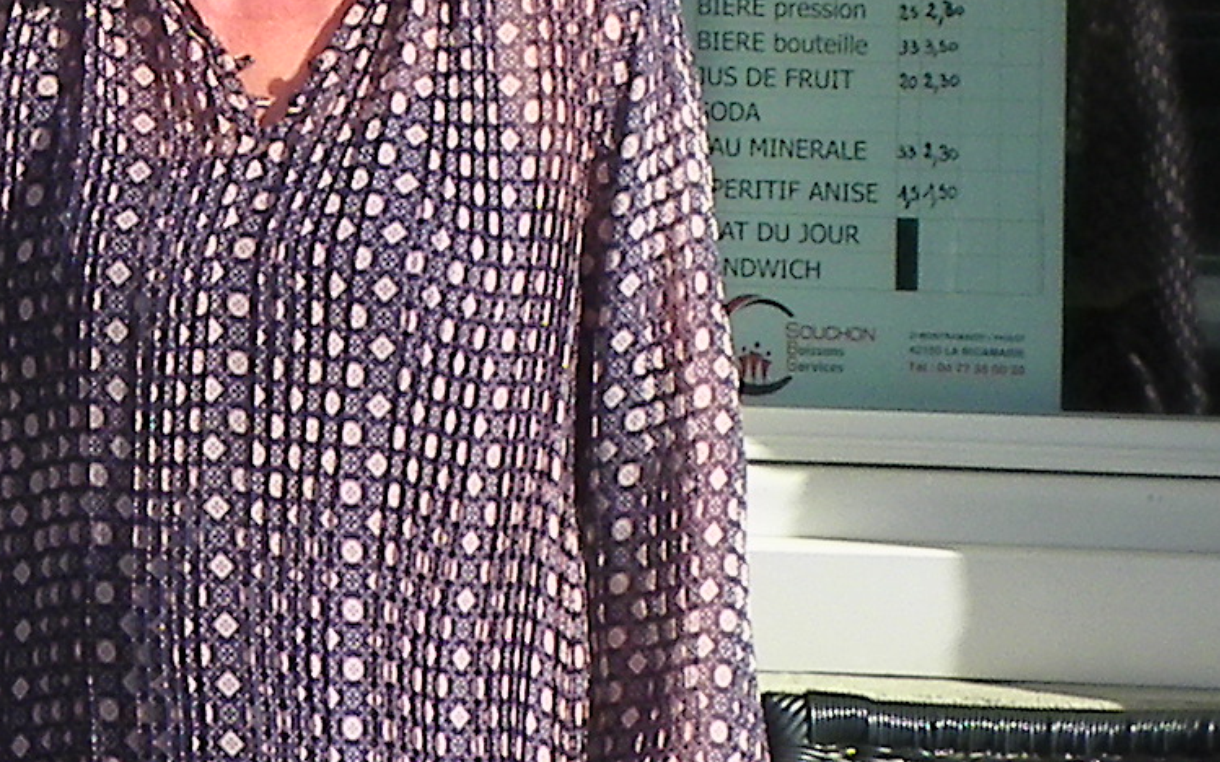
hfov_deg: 9.0
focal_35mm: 232
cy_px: 103
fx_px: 7713
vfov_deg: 5.7
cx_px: 52
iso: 64
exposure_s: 1/400
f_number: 4.5
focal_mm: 7.3
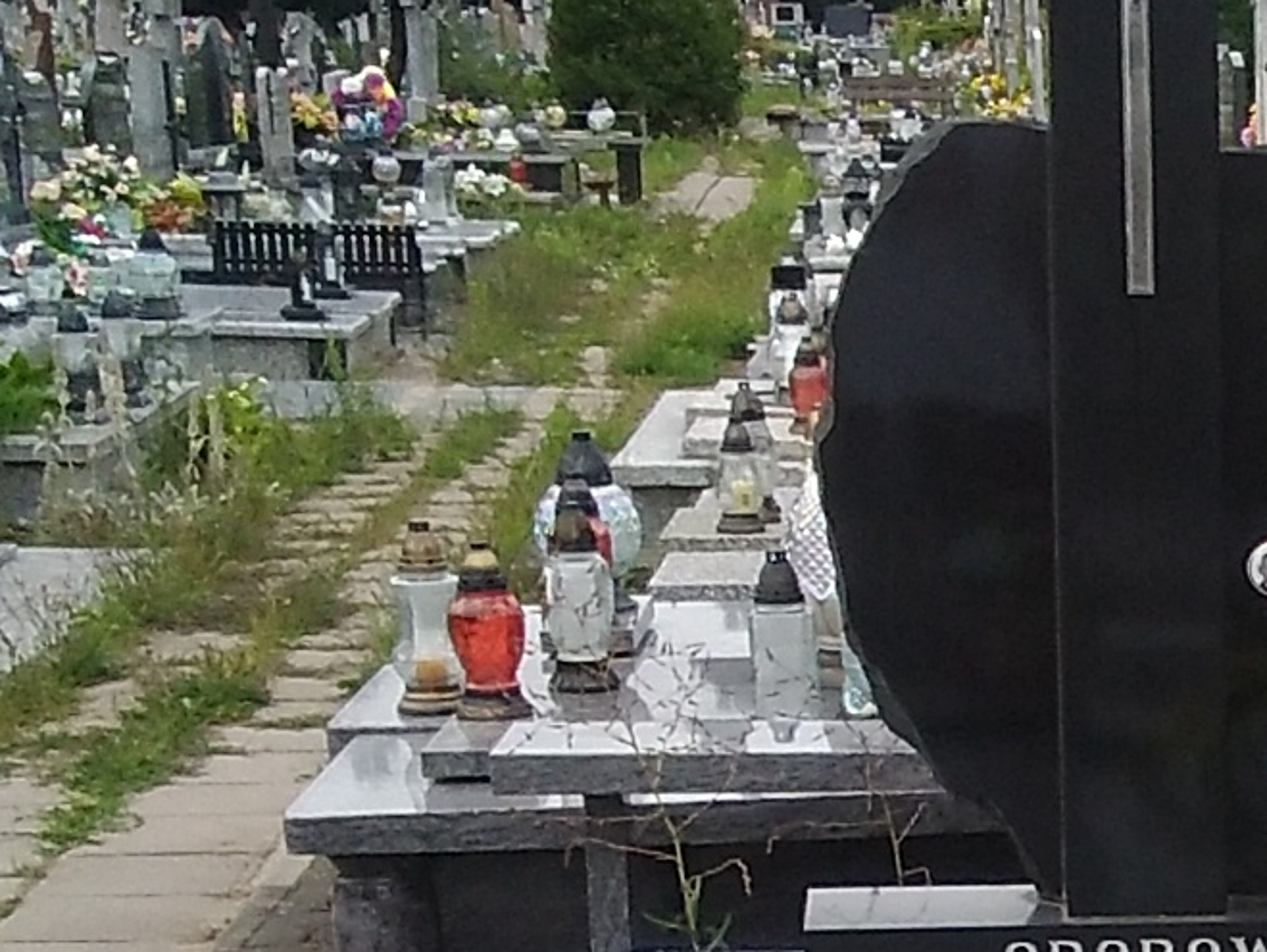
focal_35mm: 114
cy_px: 1227
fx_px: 4175
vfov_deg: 12.6
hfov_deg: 16.2
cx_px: 1742
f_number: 2.4
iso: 100
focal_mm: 2.39
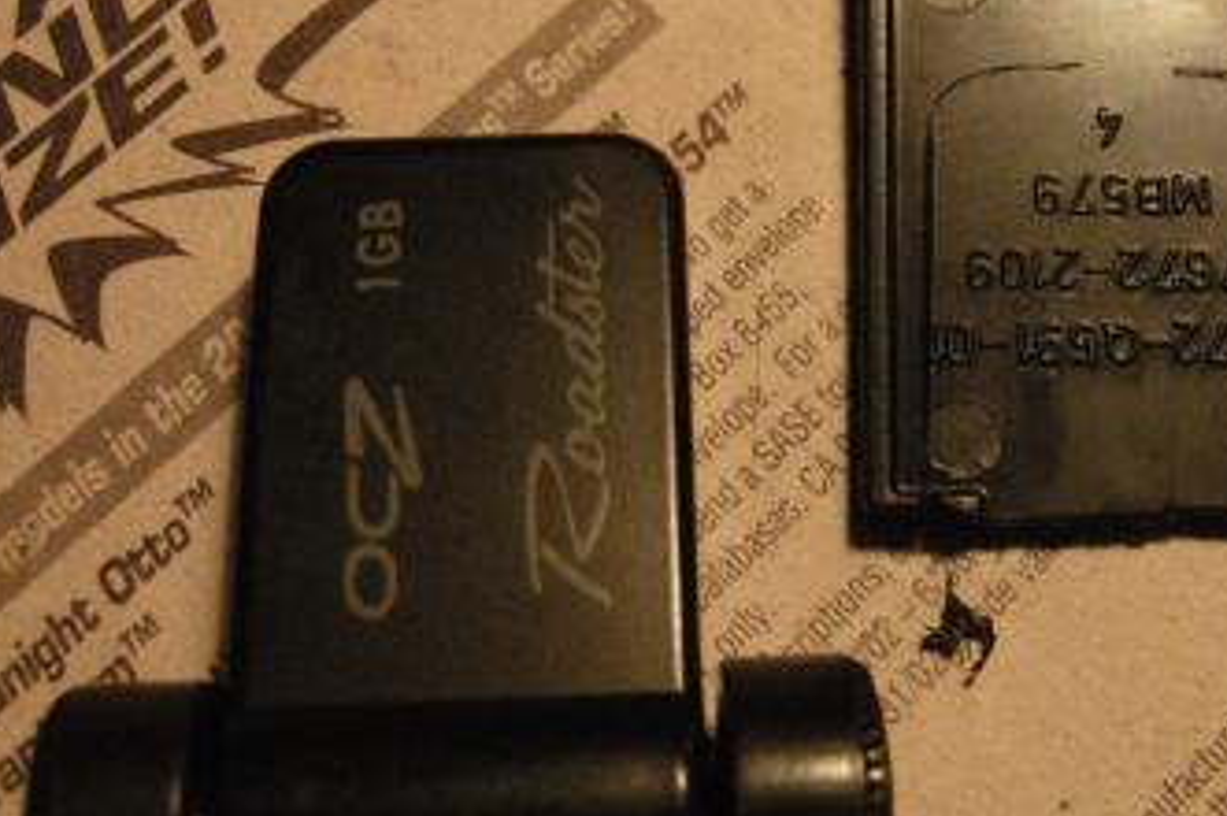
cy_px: 197
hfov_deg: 33.8
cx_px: 927
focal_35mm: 58
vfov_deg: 23.1
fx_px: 1975
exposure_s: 1/128
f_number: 4.3
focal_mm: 7.5
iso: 400
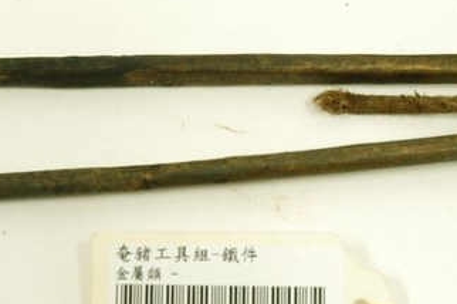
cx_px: 237
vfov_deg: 8.3
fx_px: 2080
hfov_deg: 12.5
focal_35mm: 164
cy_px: 65
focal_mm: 55
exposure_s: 1/10
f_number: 9
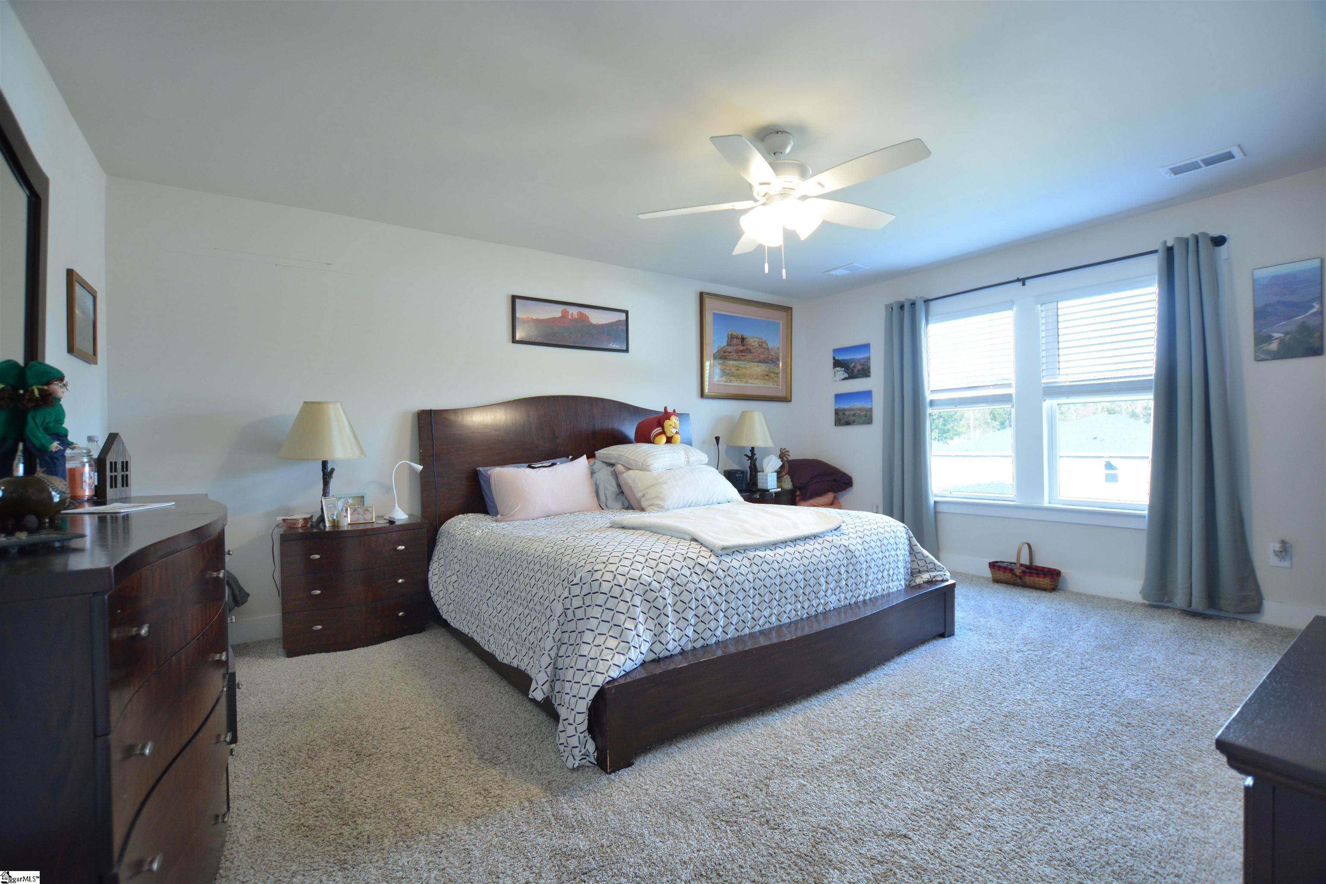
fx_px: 552
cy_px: 442
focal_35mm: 15
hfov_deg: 100.4
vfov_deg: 77.3
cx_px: 663
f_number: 3.5
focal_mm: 10
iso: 400
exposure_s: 1/30
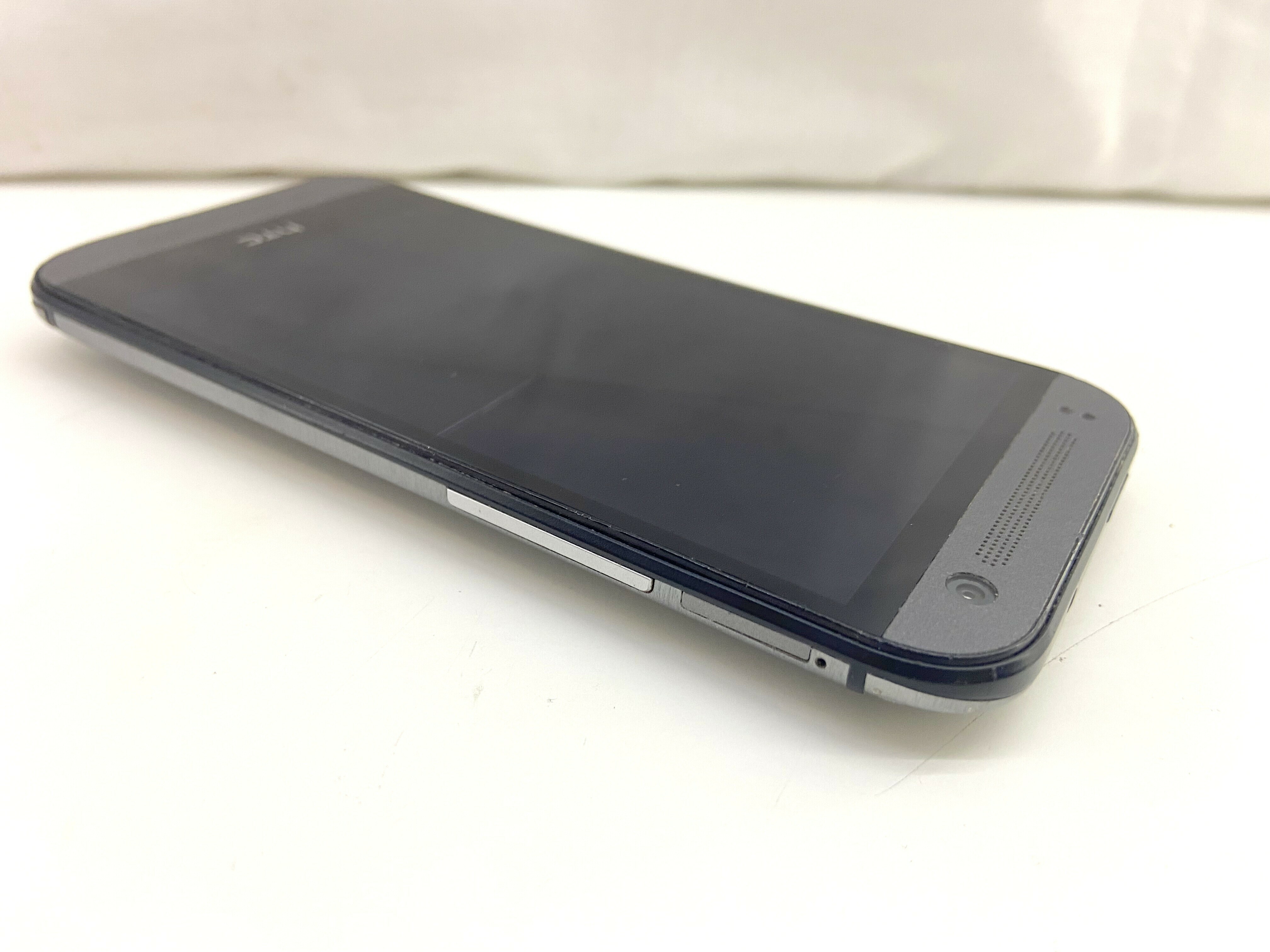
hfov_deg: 67.3
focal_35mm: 26
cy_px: 476
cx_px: 635
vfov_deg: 53.1
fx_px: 954
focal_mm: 4.25
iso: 100
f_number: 1.8
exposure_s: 1/50
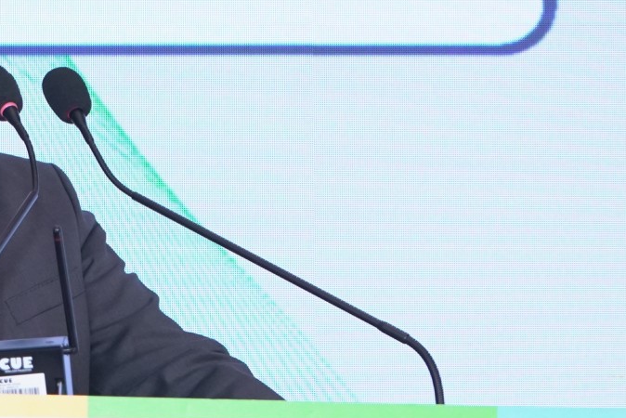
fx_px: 3792
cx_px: 33
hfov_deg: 9.4
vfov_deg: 6.3
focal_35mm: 218
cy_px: 262
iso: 2000
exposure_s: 1/160
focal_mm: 70
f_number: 6.3
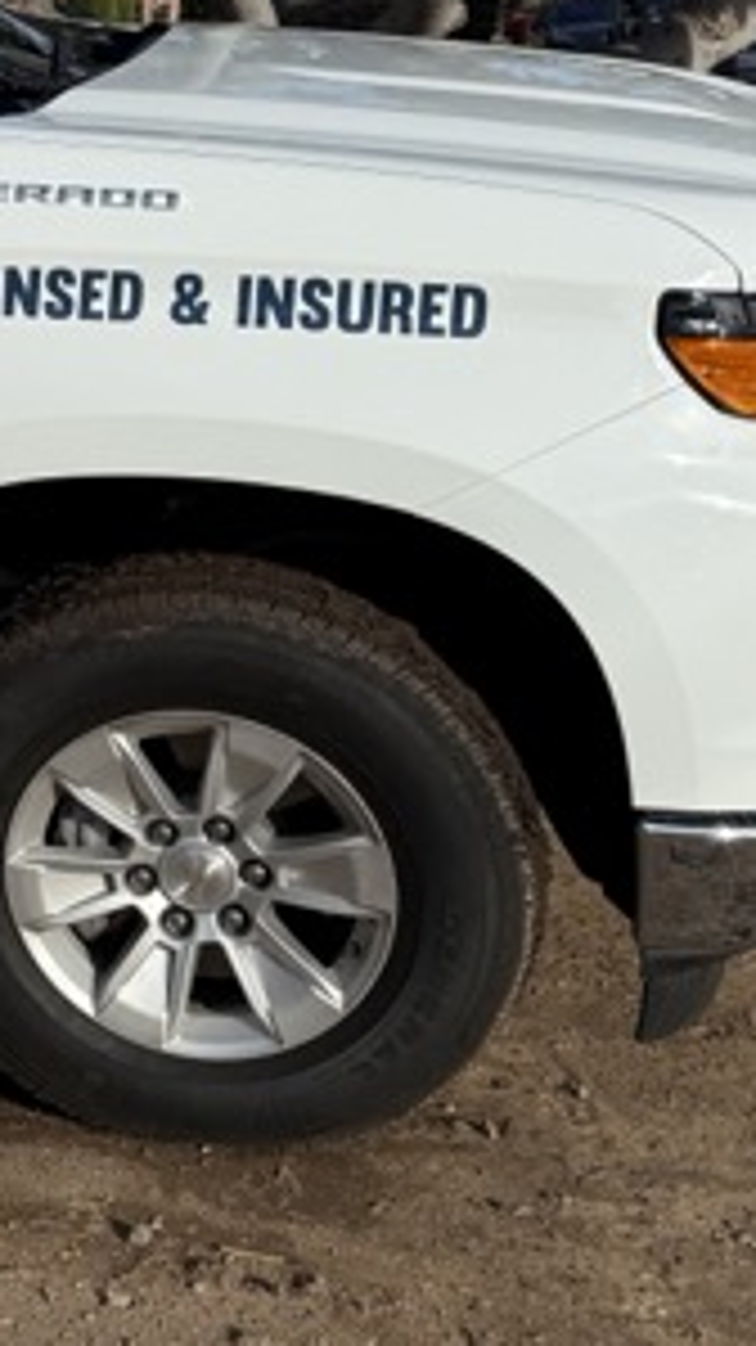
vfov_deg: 29.9
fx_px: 2497
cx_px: -738
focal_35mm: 70
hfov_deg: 14.4
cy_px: 428
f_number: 1.78
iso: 80
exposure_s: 1/6711
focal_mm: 6.76
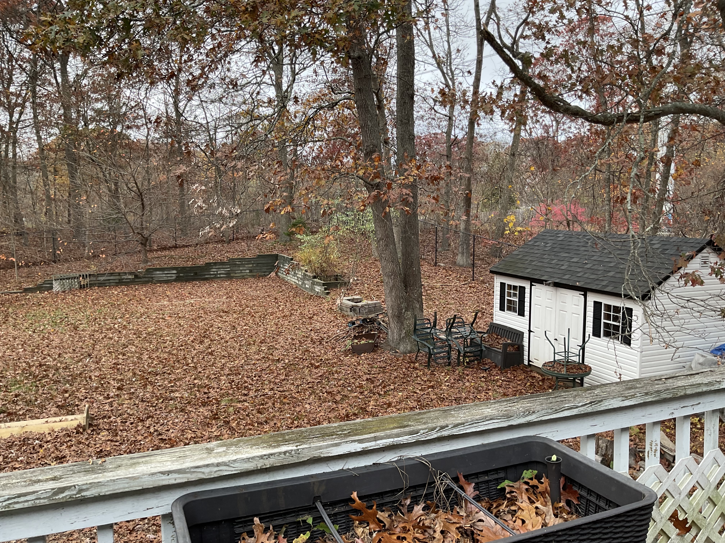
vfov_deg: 48.2
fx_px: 607
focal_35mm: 29
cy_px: 272
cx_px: 362
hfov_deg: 61.7
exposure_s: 1/147
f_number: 1.8
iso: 16
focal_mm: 3
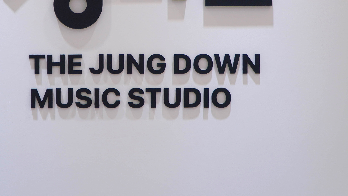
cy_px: 31
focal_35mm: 132
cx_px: 109
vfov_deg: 9.2
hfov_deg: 16.2
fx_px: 1218
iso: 100
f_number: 4
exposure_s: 1/80
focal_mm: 40
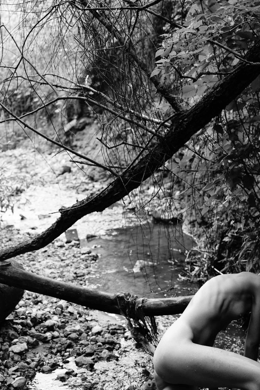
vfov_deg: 28.8
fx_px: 758
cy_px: 228
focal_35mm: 70
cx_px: 141
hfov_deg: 19.5
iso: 1000
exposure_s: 1/200
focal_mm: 50
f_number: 4.5
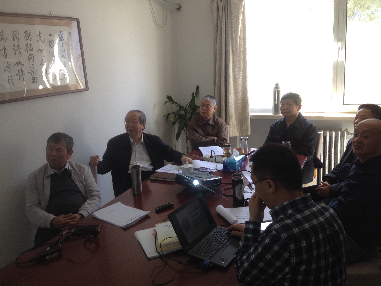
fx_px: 385
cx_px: 190
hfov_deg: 52.6
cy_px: 143
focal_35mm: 35
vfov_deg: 40.7
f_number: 2.4
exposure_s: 1/40
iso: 64
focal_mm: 4.28
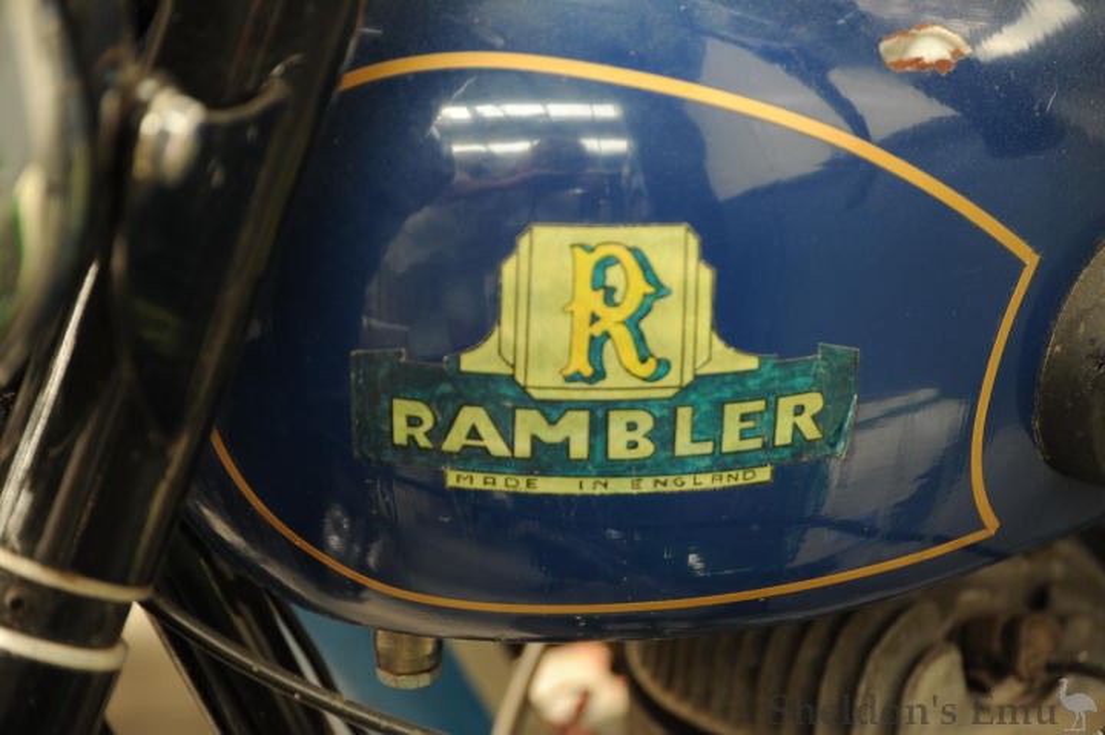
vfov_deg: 11.4
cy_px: 368
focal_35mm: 120
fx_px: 3681
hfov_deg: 17.1
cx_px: 552
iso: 1250
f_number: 5.6
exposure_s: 1/60
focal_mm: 120
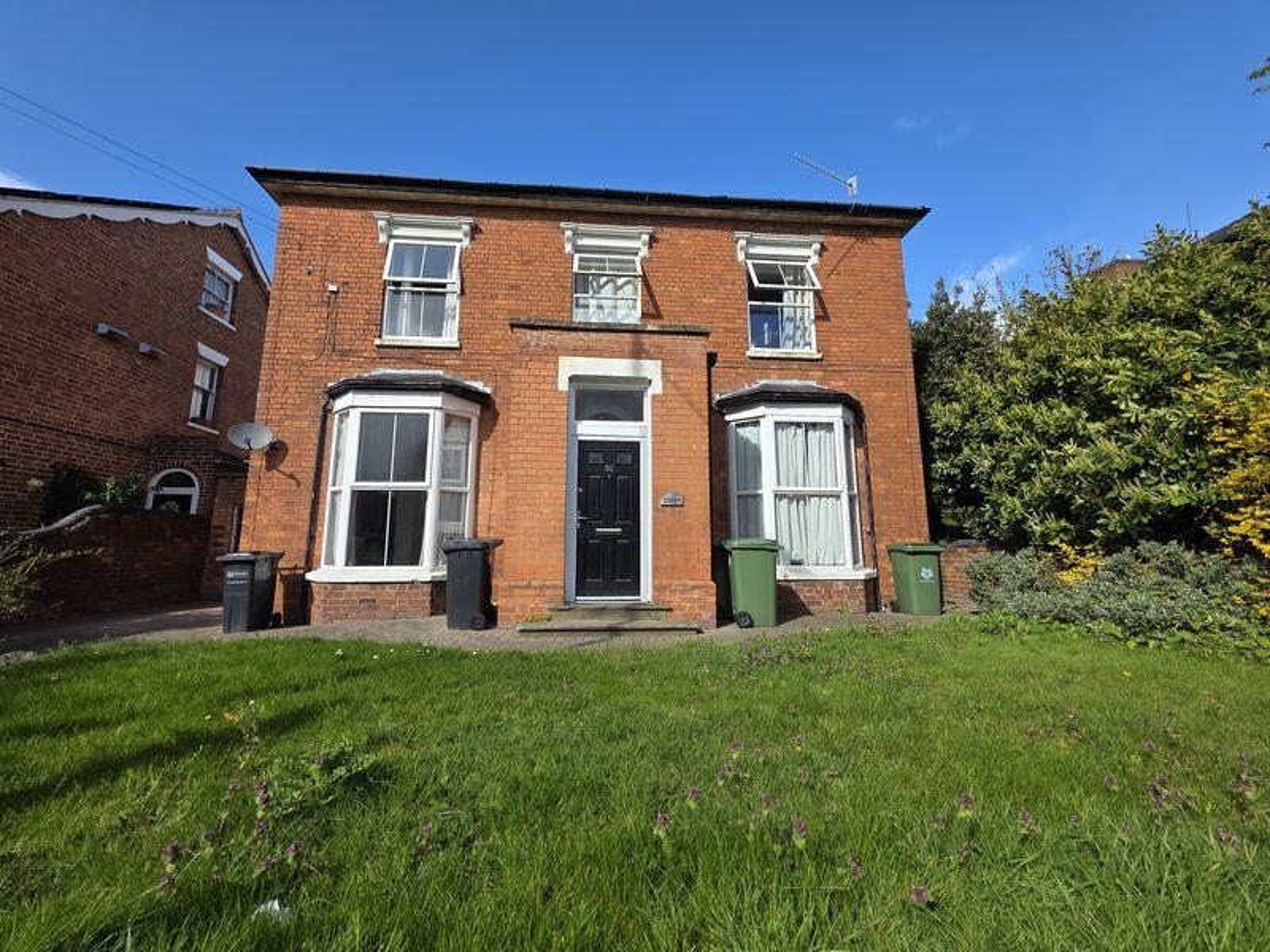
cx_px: 635
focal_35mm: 13
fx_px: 477
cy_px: 476
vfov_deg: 89.9
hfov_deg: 106.2
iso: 40
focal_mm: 2.2
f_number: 1.9
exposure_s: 1/1202
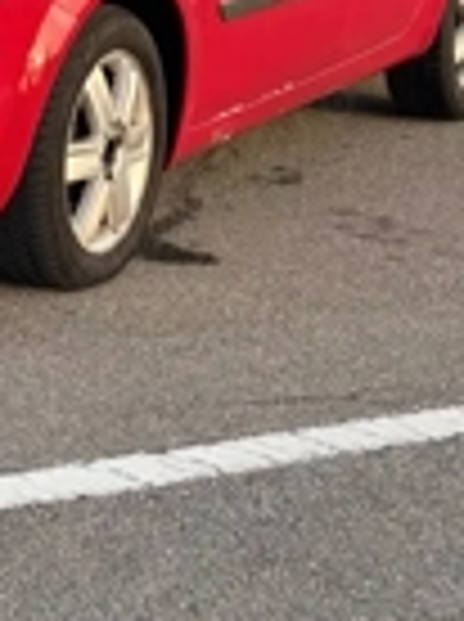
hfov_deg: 9.7
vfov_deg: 12.8
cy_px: -108
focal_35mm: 151
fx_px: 2707
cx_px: -50
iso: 32
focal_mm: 5.96
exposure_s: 1/390
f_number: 1.6
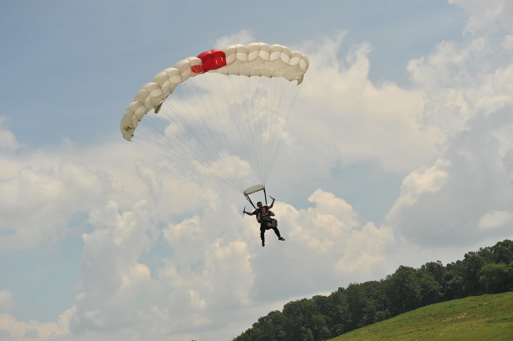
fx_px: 883
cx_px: 256
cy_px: 170
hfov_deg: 32.4
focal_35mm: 62
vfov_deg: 21.9
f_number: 7.1
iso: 200
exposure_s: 1/1600
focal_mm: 62
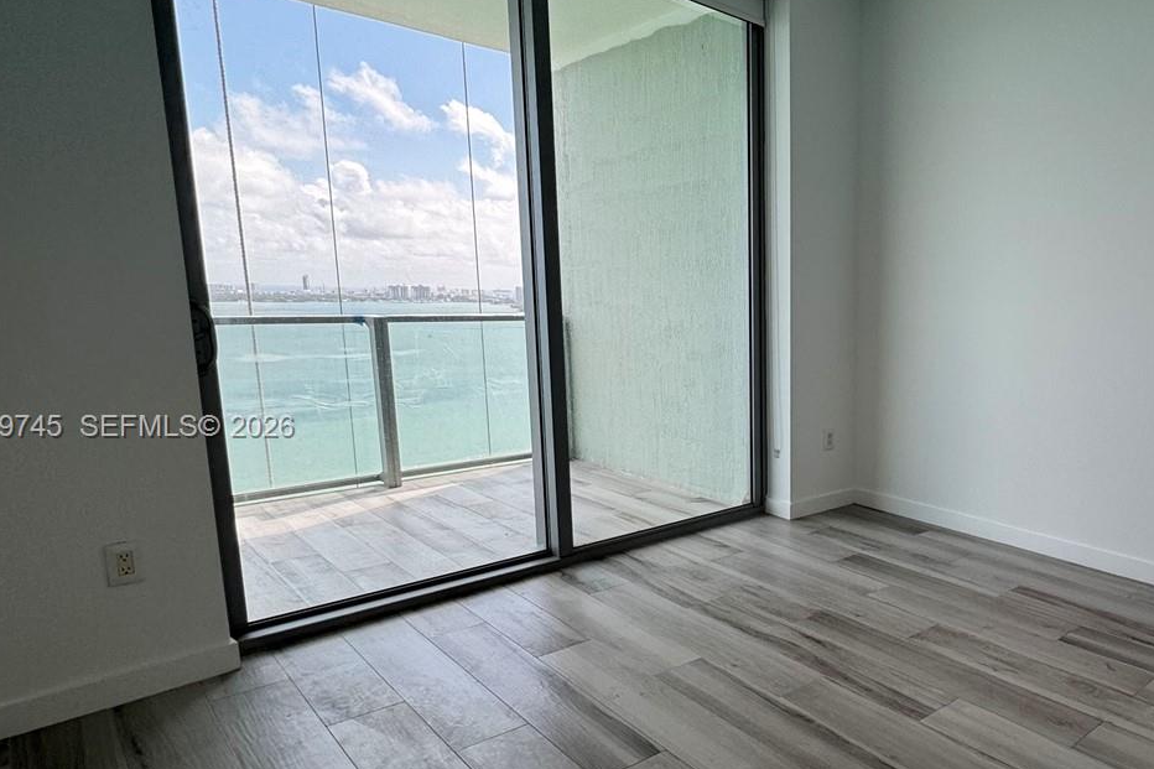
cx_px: 899
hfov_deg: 65.9
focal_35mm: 25
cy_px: 428
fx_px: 801
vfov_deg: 51.2
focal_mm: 2.22
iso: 40
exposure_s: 1/328
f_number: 2.2
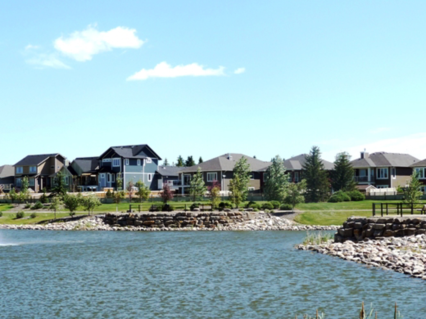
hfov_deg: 26.0
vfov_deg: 19.6
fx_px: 923
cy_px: 160
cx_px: 213
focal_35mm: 75
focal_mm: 9.3
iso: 100
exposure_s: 1/320
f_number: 4.3
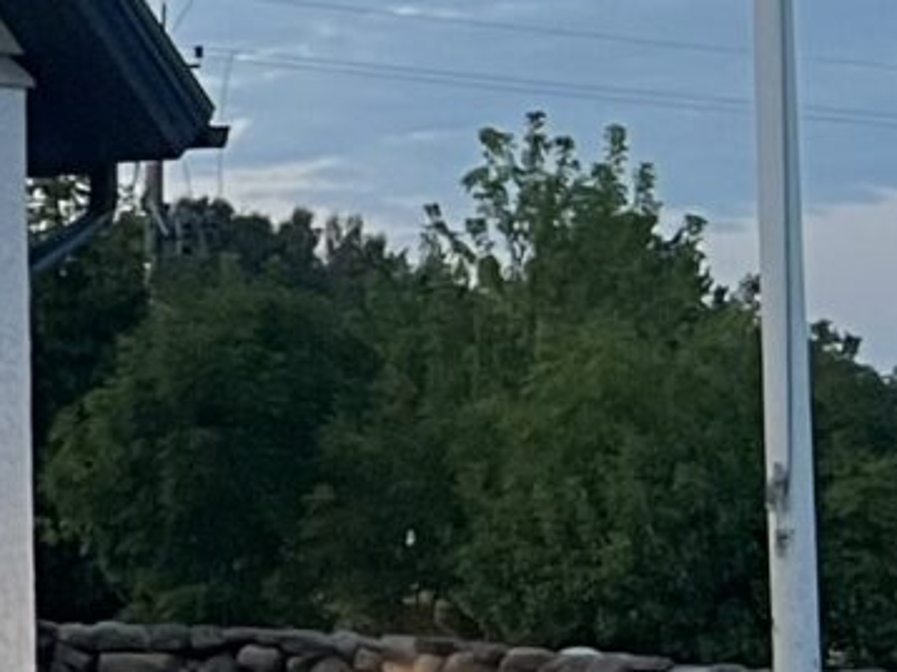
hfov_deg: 8.8
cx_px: -1791
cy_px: 60
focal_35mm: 186
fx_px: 4817
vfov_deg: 7.9
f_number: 1.5
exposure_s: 1/60
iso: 160
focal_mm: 5.7
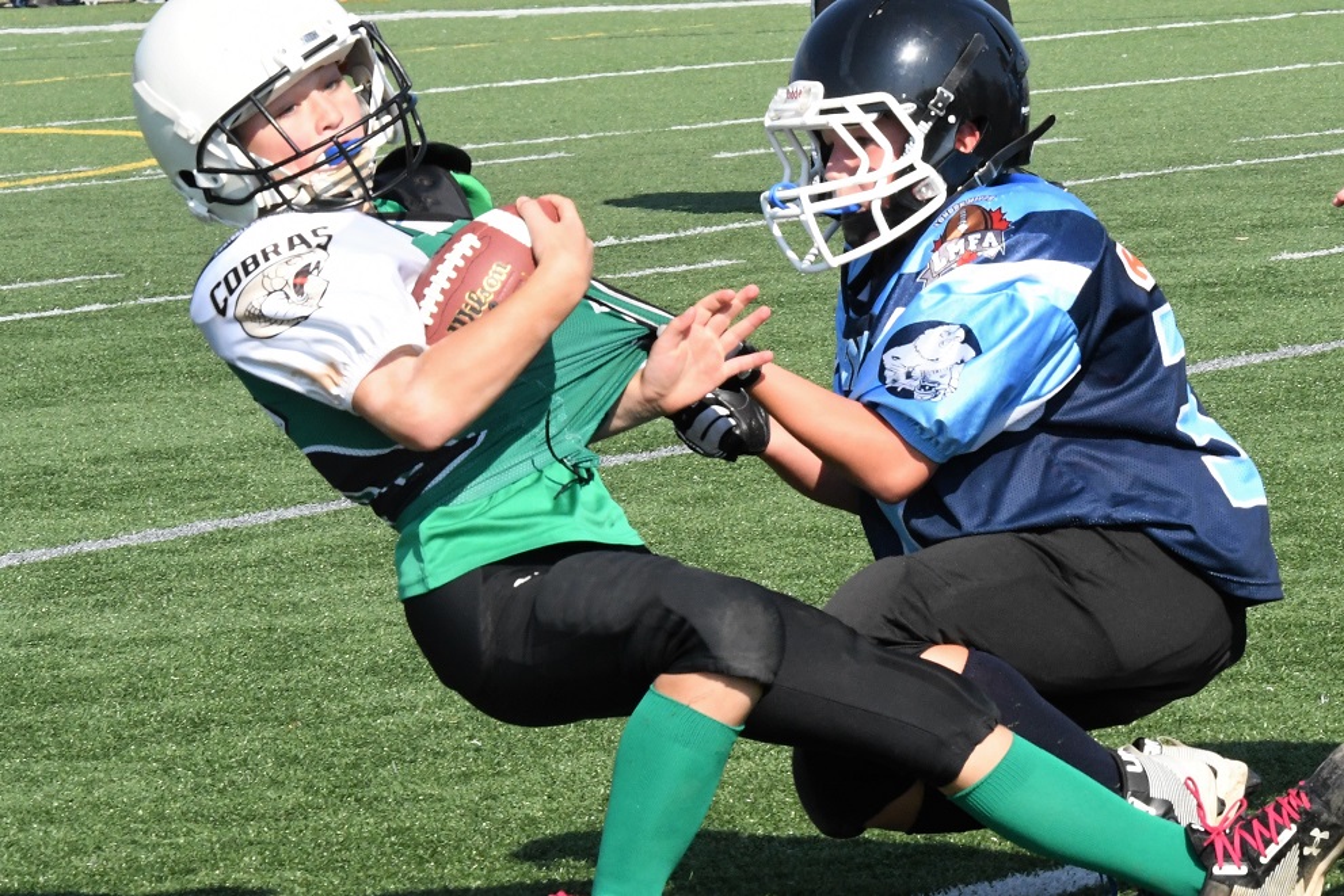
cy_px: 448
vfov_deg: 7.6
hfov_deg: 11.4
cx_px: 672
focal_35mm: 180
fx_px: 6721
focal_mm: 120
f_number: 16
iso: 1800
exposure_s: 1/1000
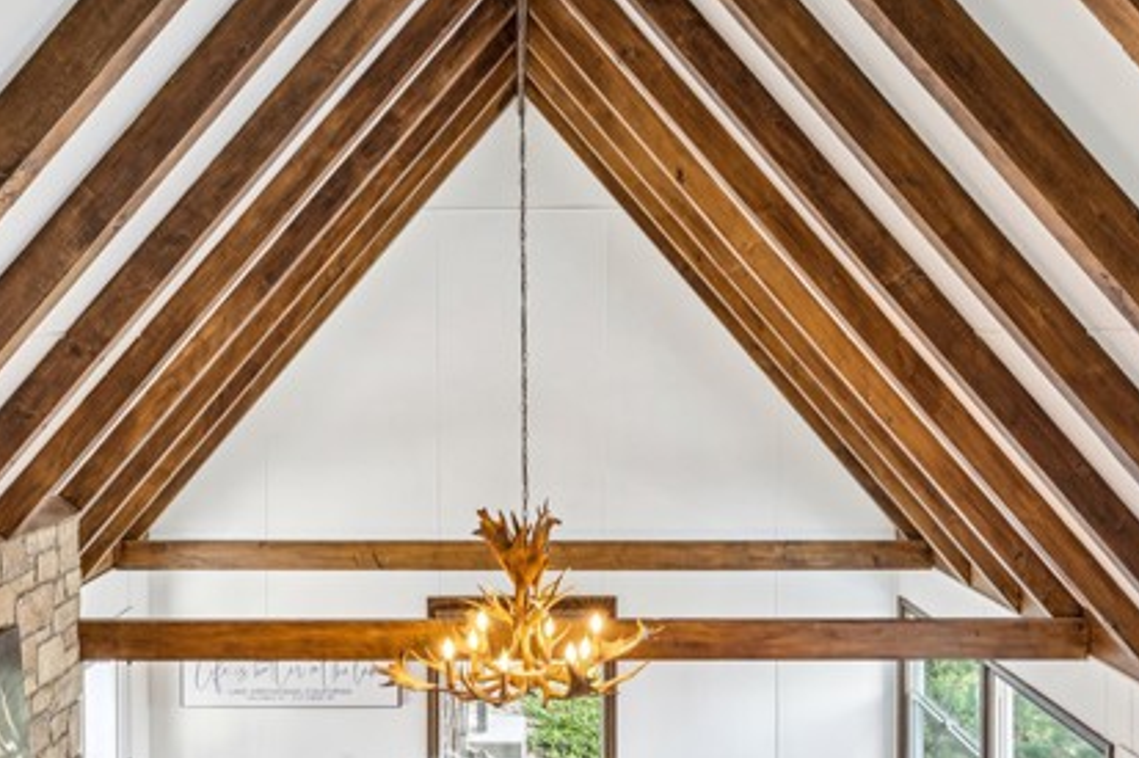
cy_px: 342
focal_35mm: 32
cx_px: 521
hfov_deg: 59.2
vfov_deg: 41.5
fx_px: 1000
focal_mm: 20.4
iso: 100
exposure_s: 1.6
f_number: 13
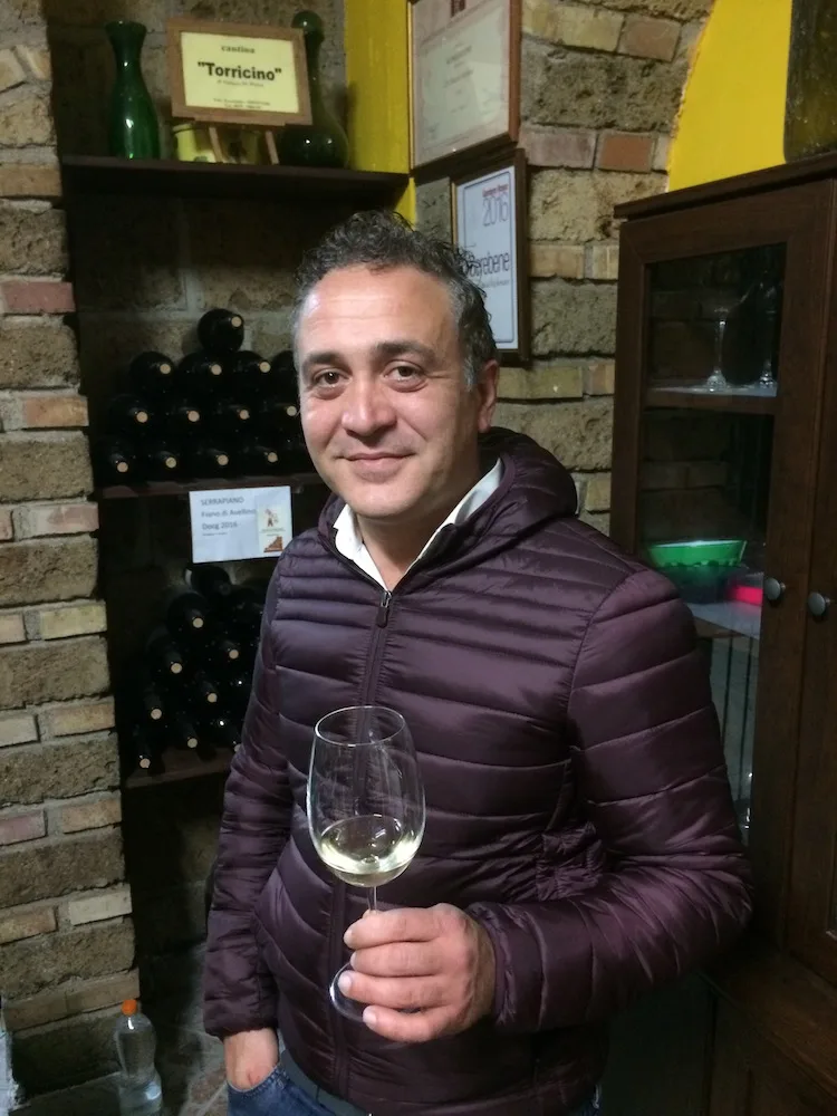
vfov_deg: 61.7
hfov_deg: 48.2
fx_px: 935
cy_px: 558
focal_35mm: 29
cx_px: 418
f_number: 2.2
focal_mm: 4.15
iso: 400
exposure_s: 1/17
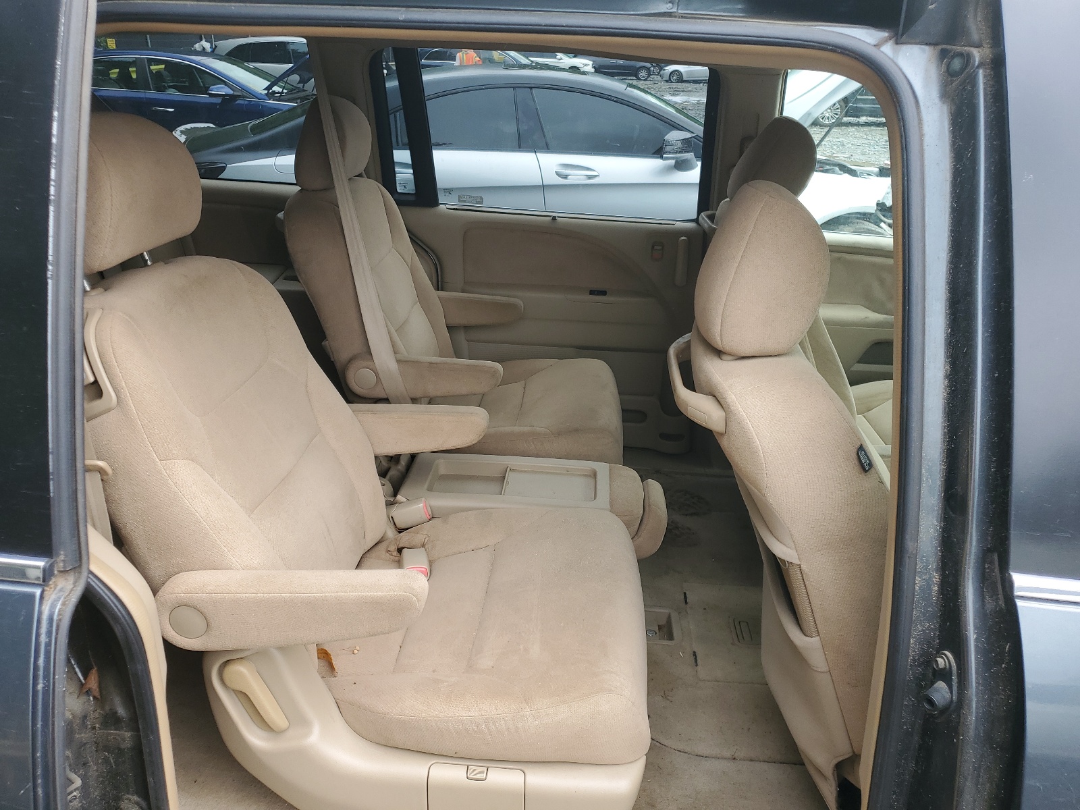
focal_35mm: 26
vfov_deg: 53.1
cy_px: 405
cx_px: 540
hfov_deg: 67.3
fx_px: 811
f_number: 1.5
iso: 50
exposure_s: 1/333
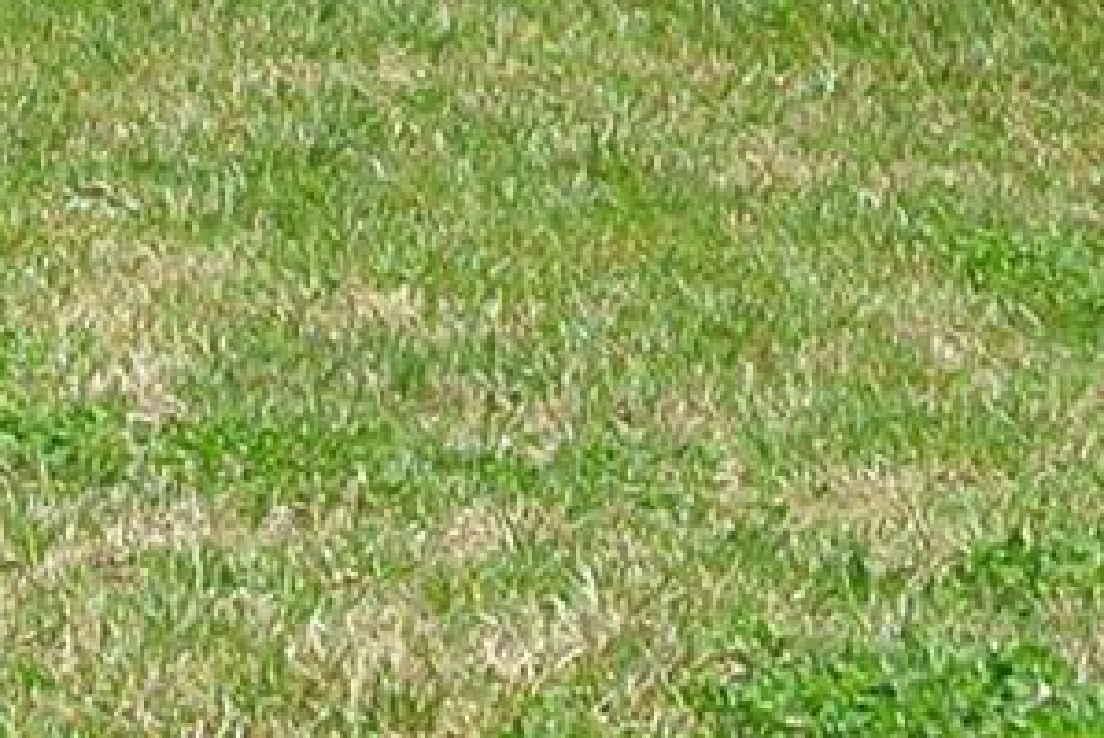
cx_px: -92
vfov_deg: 6.0
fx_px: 6722
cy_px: -1218
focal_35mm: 219
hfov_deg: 9.3
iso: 100
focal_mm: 12.2
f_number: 4.5
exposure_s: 1/500
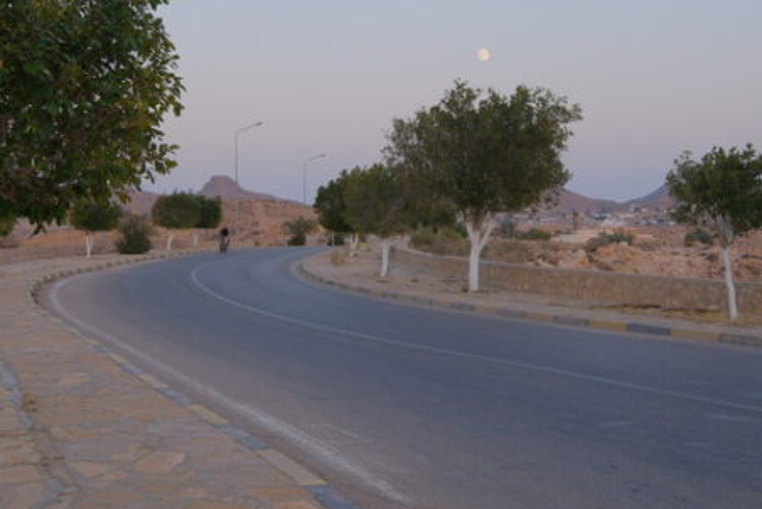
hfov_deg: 35.6
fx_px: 1186
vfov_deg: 23.8
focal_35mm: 56
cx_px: 386
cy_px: 90
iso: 640
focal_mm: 20
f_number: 8
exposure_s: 1/80
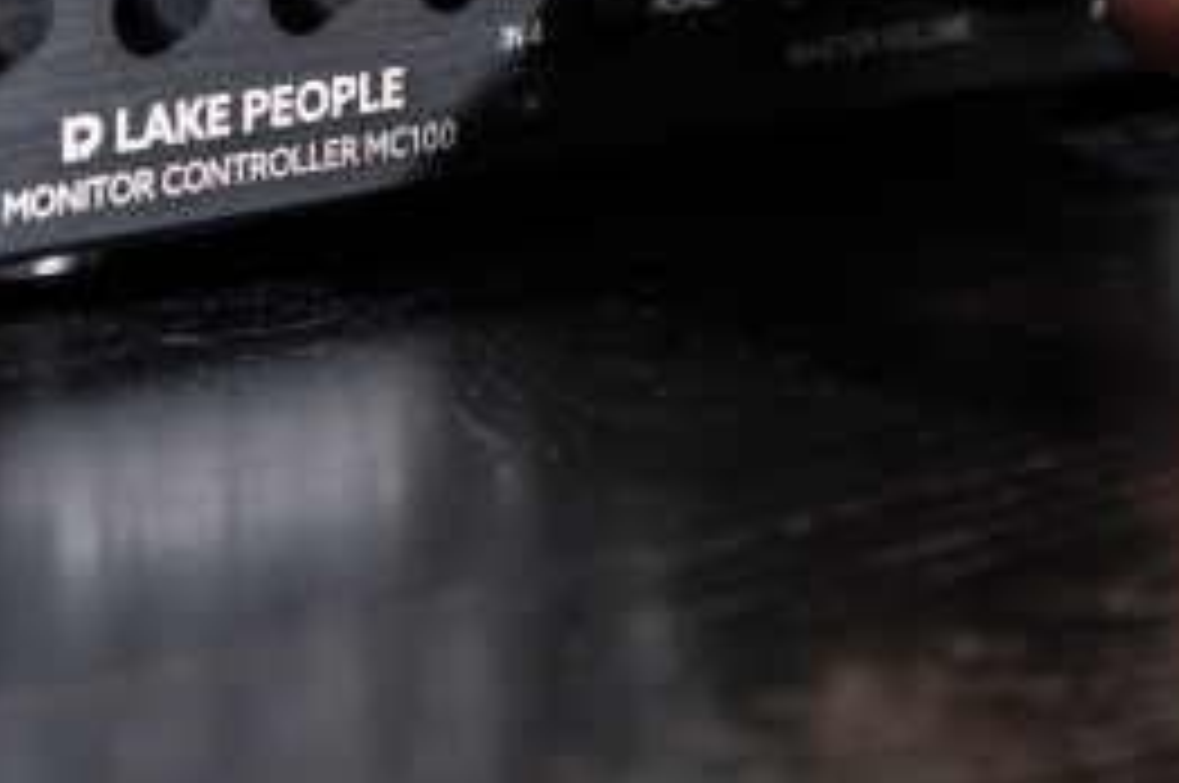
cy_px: -313
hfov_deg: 12.1
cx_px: 1170
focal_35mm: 168
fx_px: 5495
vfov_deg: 8.0
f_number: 5
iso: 400
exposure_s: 1/20
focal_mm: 55
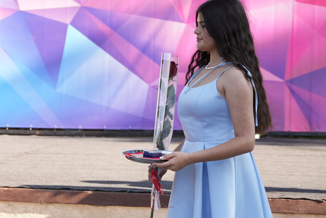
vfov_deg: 9.7
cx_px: -141
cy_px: 133
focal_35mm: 141
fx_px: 1281
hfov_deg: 13.7
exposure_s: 1/250
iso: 160
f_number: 2.8
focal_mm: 40.4
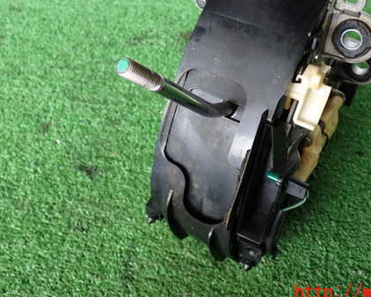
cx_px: 229
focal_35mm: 50
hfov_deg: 37.2
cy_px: 106
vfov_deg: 30.1
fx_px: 549
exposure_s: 1/40
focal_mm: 6.37
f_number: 2.5
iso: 200
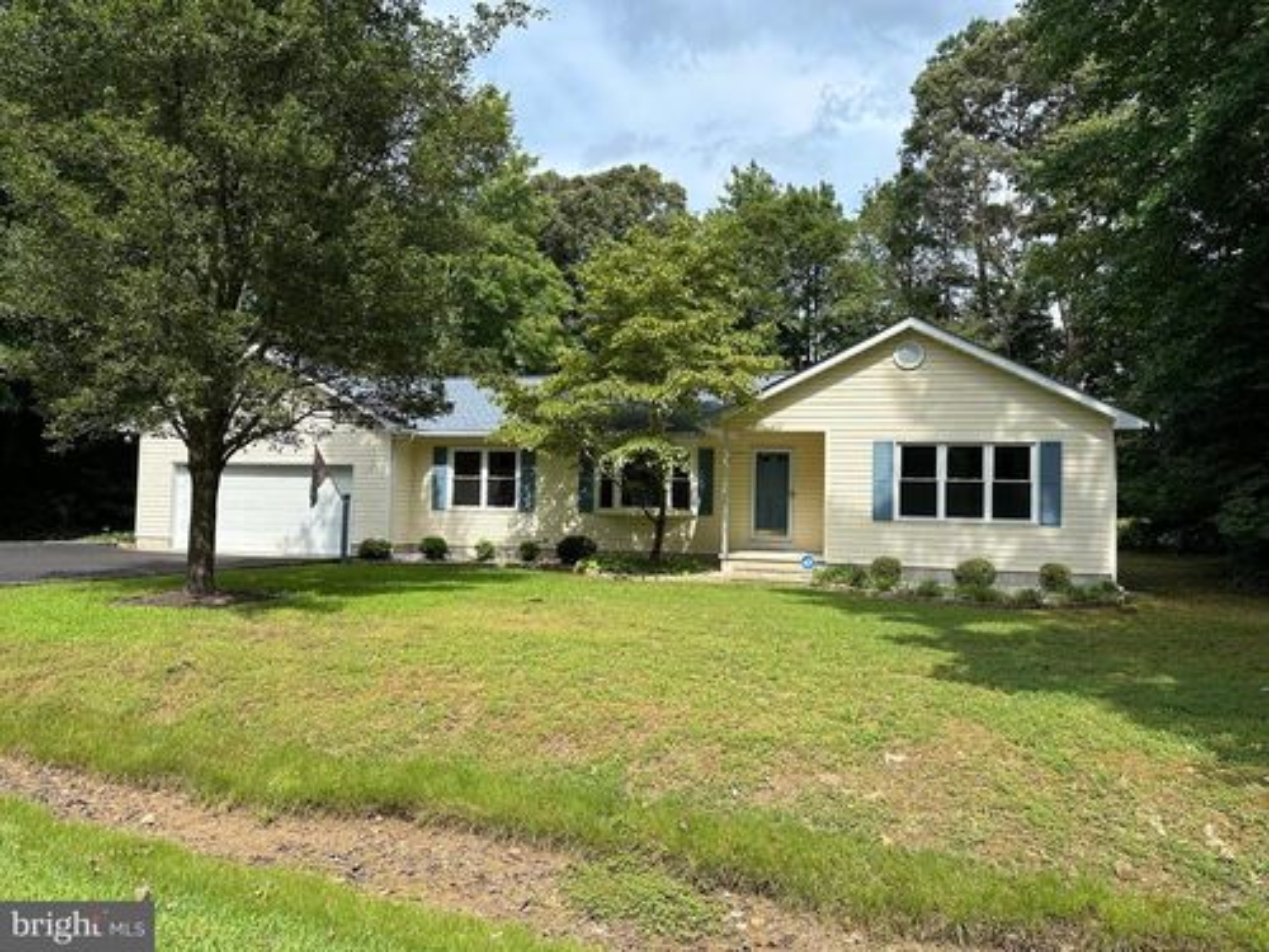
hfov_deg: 71.6
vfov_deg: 56.8
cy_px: 476
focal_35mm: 24
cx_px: 634
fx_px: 880
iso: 80
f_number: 1.78
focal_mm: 6.86
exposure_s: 1/2469
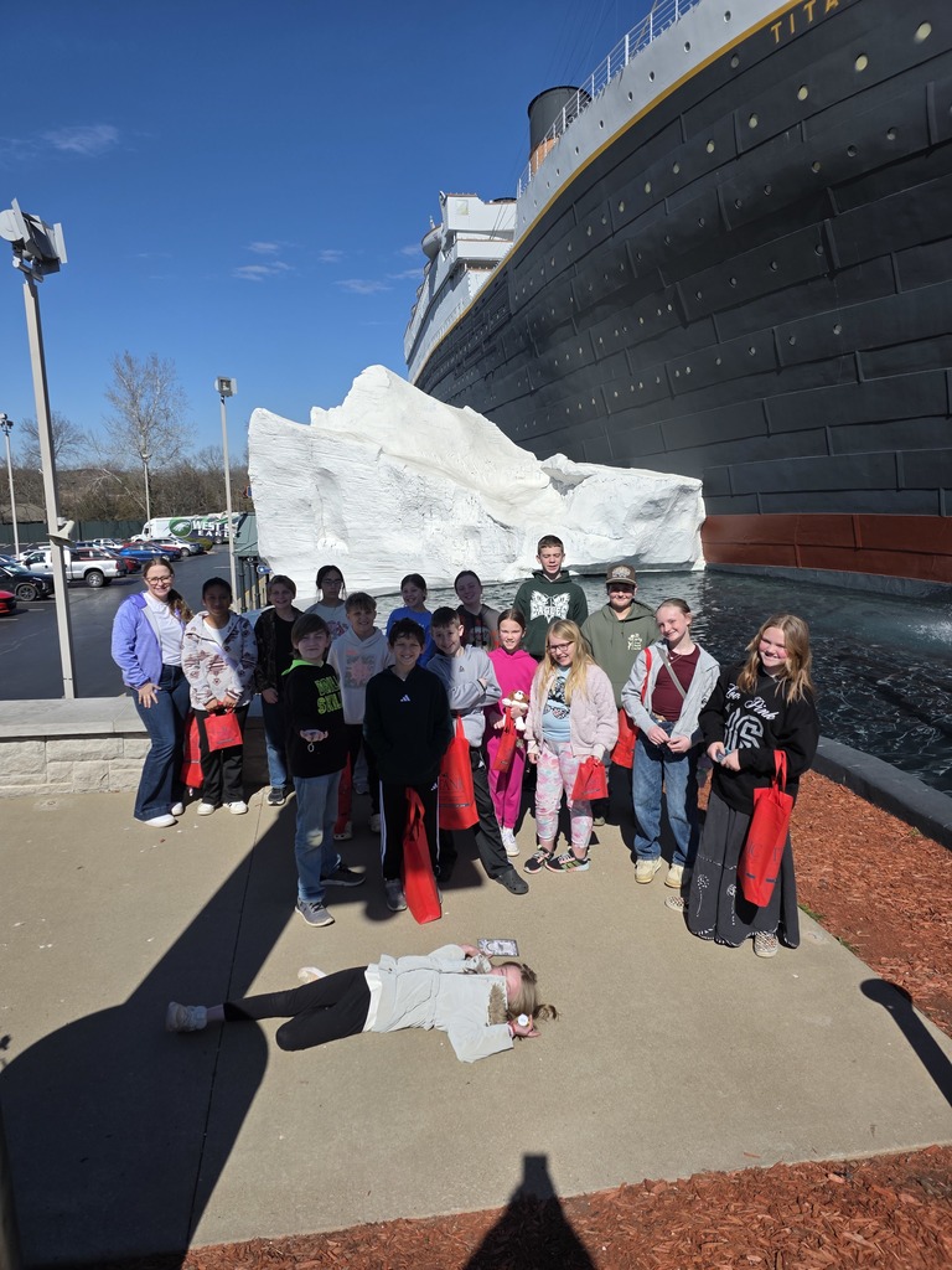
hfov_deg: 58.9
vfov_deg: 73.9
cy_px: 635
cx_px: 476
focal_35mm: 23
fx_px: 843
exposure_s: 1/7944
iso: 64
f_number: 1.7
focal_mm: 6.3
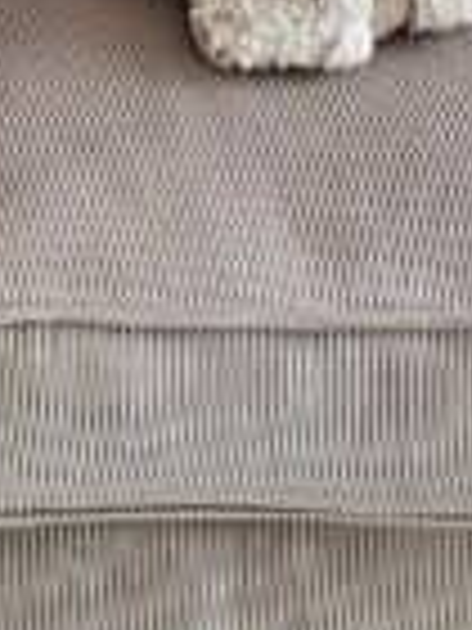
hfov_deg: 7.9
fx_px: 3054
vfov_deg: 9.0
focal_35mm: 168
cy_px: -1395
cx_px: -791
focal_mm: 5.54
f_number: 1.8
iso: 40
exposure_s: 1/50
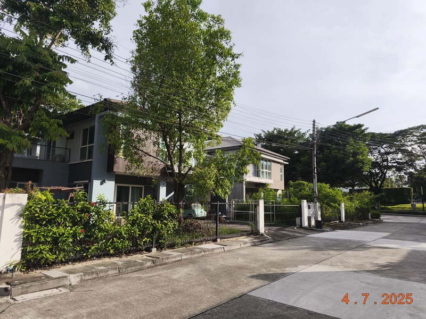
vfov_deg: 58.9
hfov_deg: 73.9
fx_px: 283
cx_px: 213
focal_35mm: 23
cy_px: 160
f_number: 1.7
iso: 80
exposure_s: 1/3306
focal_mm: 5.35
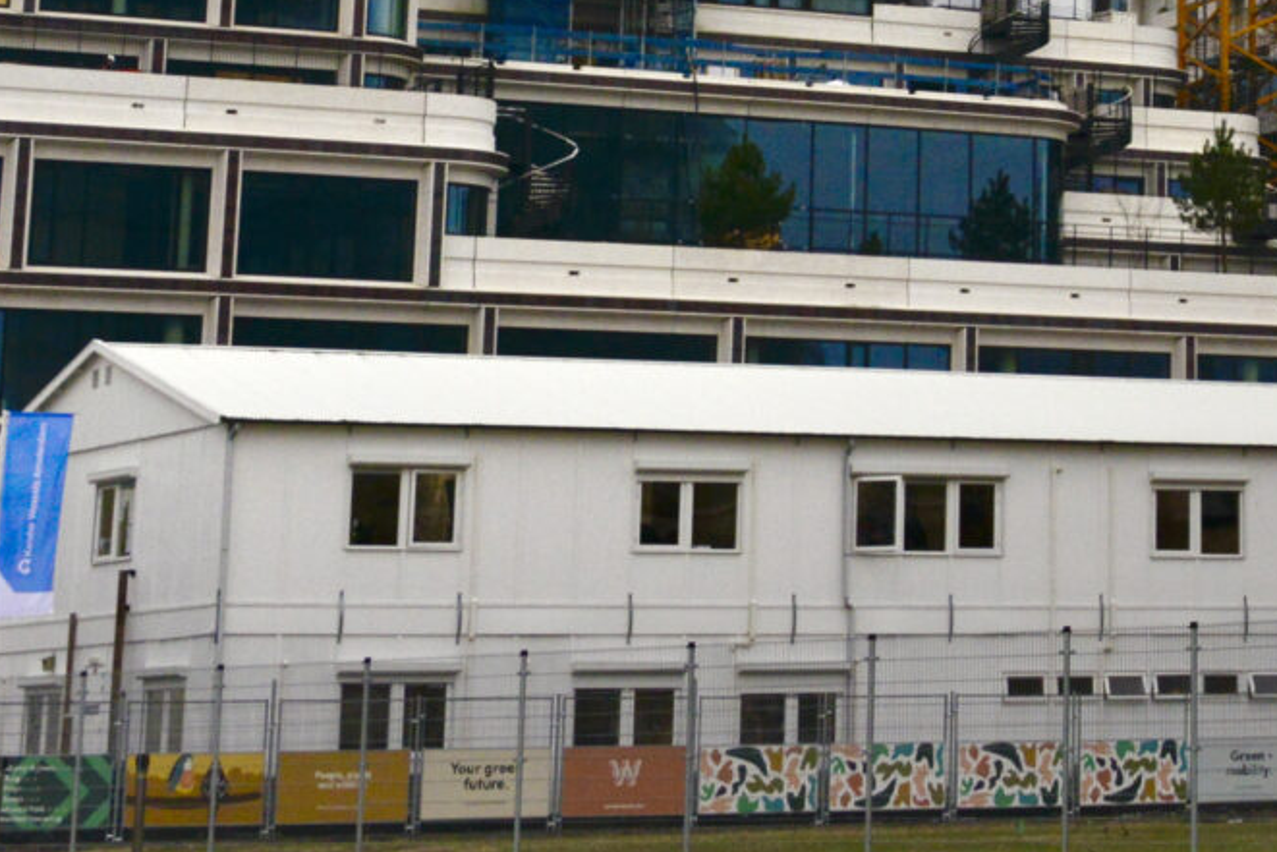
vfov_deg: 10.4
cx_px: 1459
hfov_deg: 16.0
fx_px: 4399
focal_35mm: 124
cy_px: -660
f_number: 11
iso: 1250
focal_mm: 32
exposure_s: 1/500
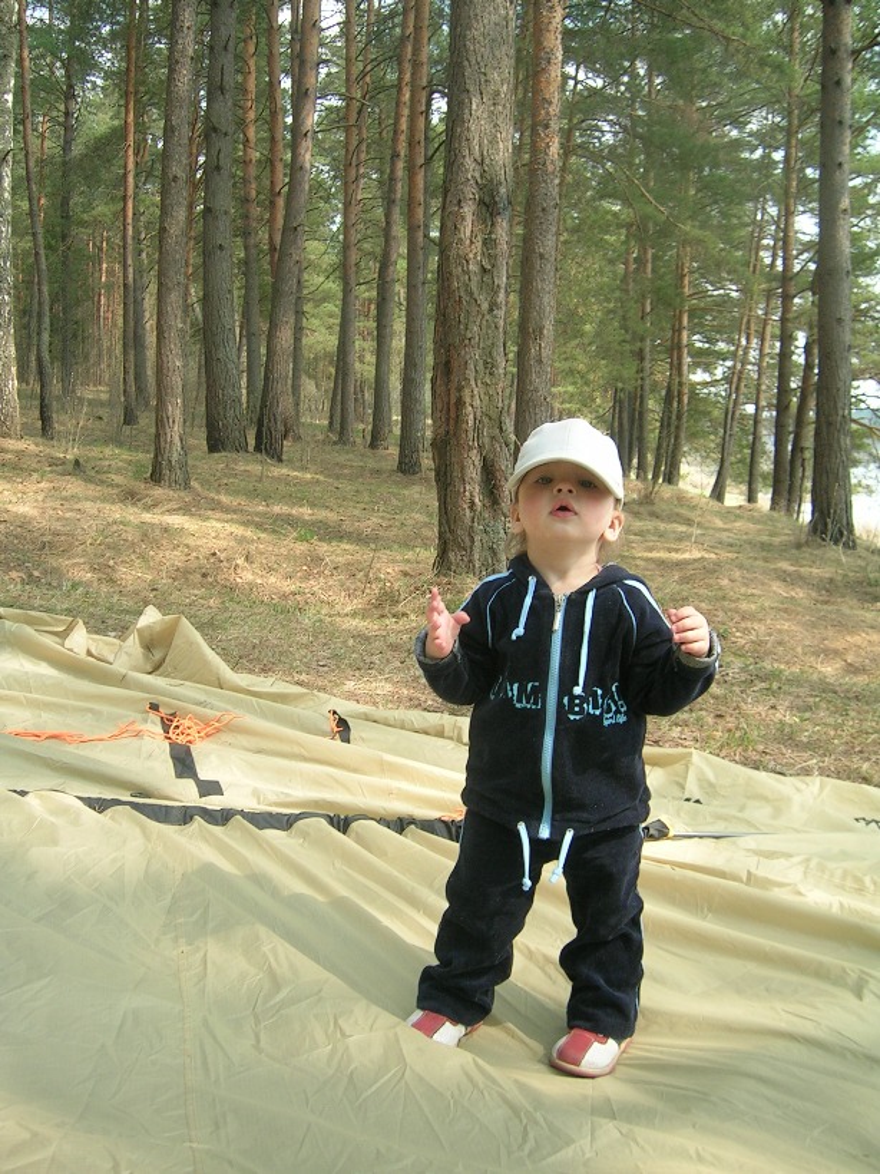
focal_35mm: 35
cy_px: 587
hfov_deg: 40.7
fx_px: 1187
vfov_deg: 52.6
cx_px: 440
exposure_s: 1/163
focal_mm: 5.4
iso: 50
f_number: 2.8
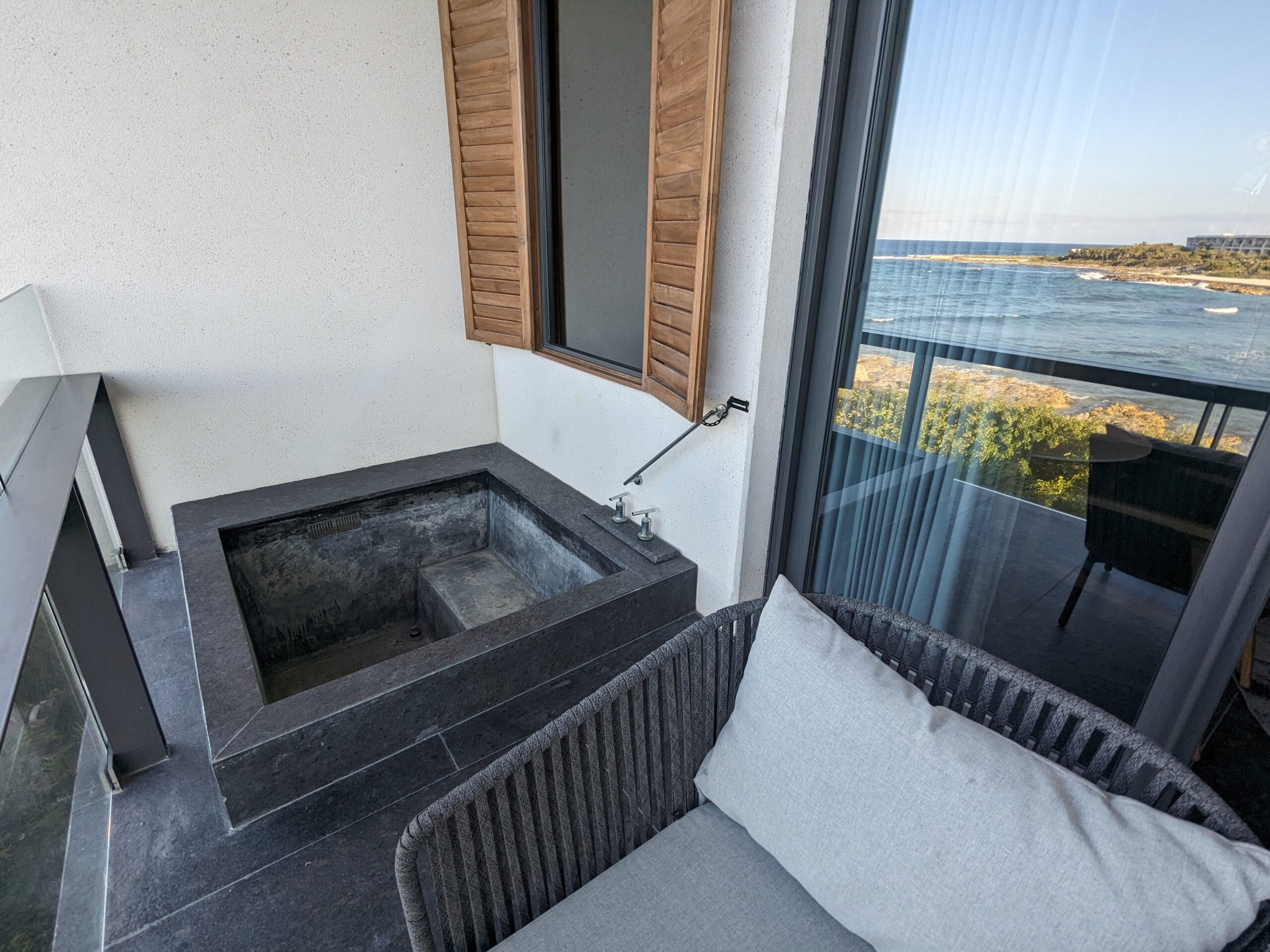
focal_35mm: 16
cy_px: 476
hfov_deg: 94.5
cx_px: 635
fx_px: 587
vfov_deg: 78.1
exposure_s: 1/157
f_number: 2.2
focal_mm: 2.35
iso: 51
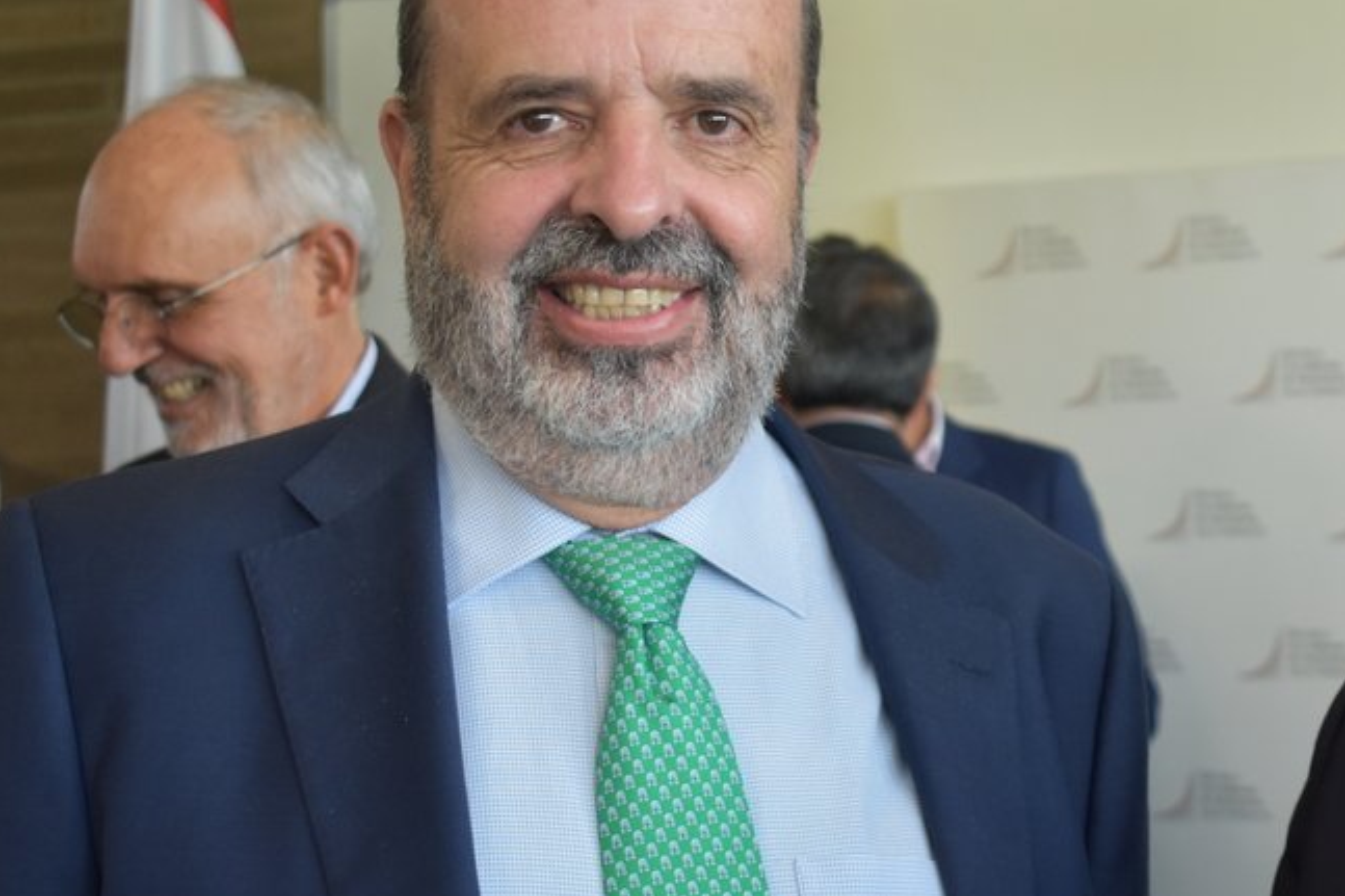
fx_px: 3324
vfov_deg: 15.4
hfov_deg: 22.4
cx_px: 1175
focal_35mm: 89
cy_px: 428
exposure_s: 1/80
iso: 800
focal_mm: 32
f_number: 4.5
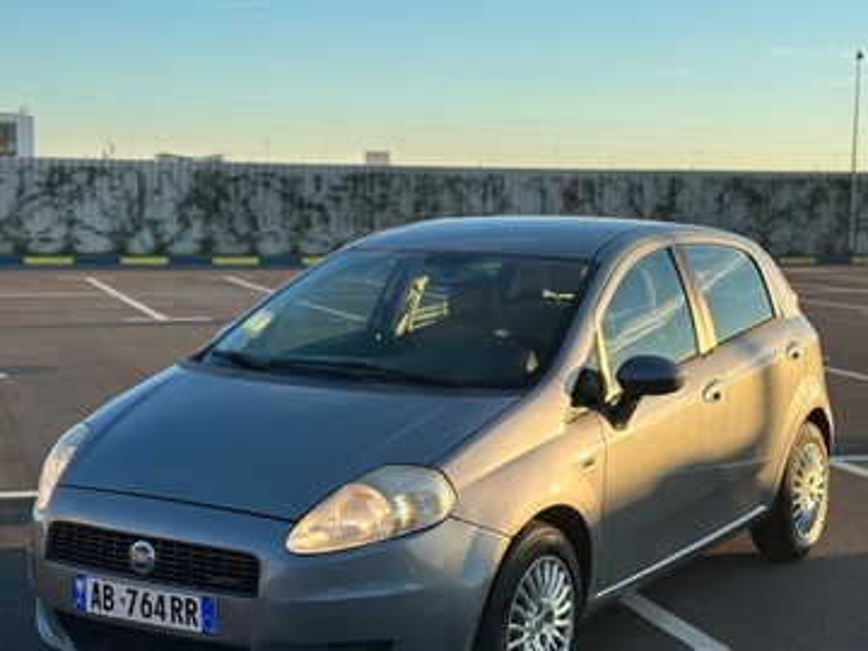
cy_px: 326
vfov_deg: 30.3
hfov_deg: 39.7
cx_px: 434
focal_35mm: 48
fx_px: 1204
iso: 80
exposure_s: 1/2469
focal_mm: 6.86
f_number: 1.78
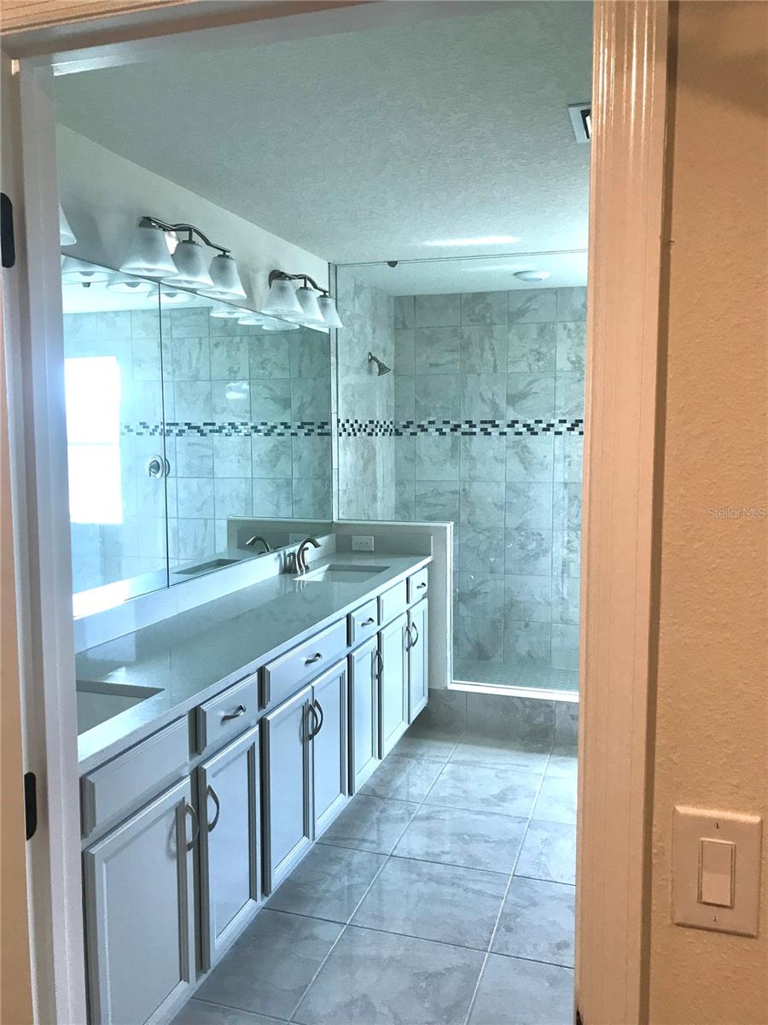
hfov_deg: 49.7
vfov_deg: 63.4
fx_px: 828
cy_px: 512
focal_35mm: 28
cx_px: 384
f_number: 1.8
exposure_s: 1/30
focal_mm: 3.99
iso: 25
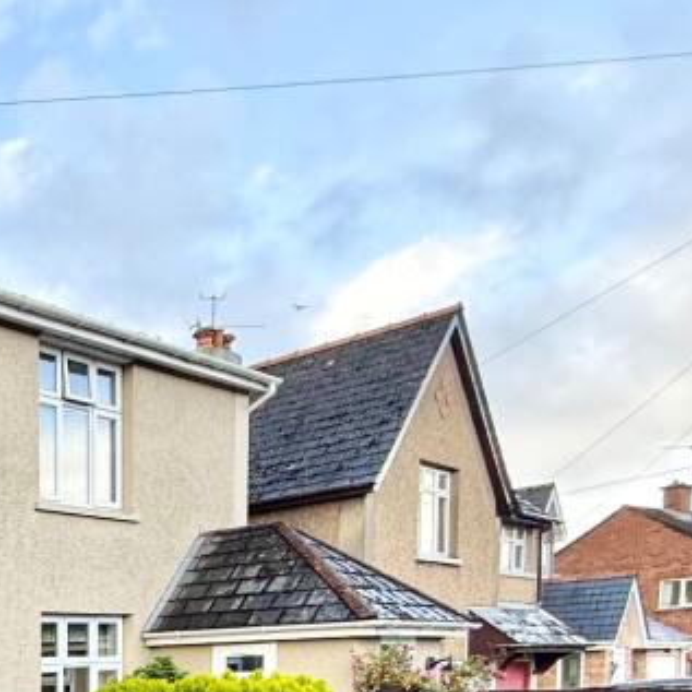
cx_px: -349
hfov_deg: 27.9
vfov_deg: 36.0
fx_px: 905
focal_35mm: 40
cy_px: 749
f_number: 2.2
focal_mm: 2.22
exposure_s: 1/206
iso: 50
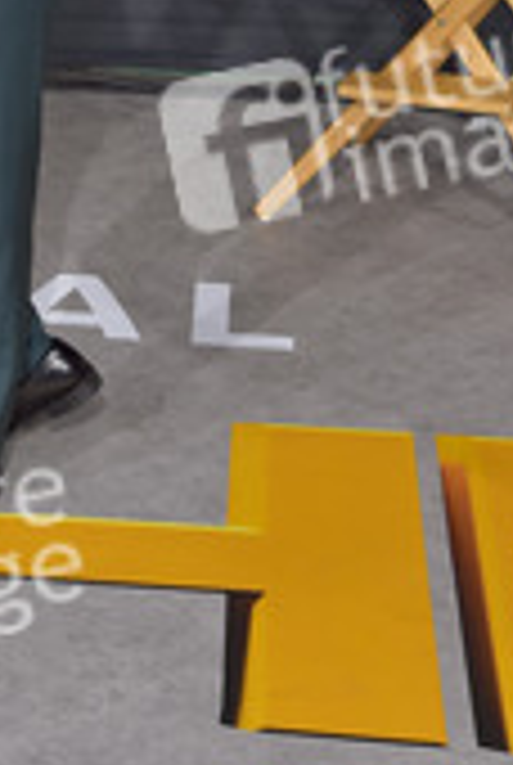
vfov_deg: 18.1
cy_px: -99
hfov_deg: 12.6
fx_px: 2299
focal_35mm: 108
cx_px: -16
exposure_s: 1/250
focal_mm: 46
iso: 320
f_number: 6.3
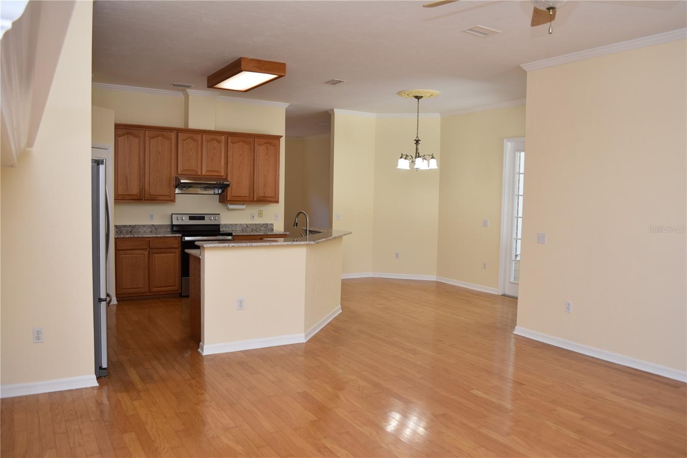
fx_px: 515
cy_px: 229
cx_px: 344
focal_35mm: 27
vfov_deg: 47.9
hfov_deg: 67.4
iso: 200
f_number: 4
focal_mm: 18
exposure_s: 1/60
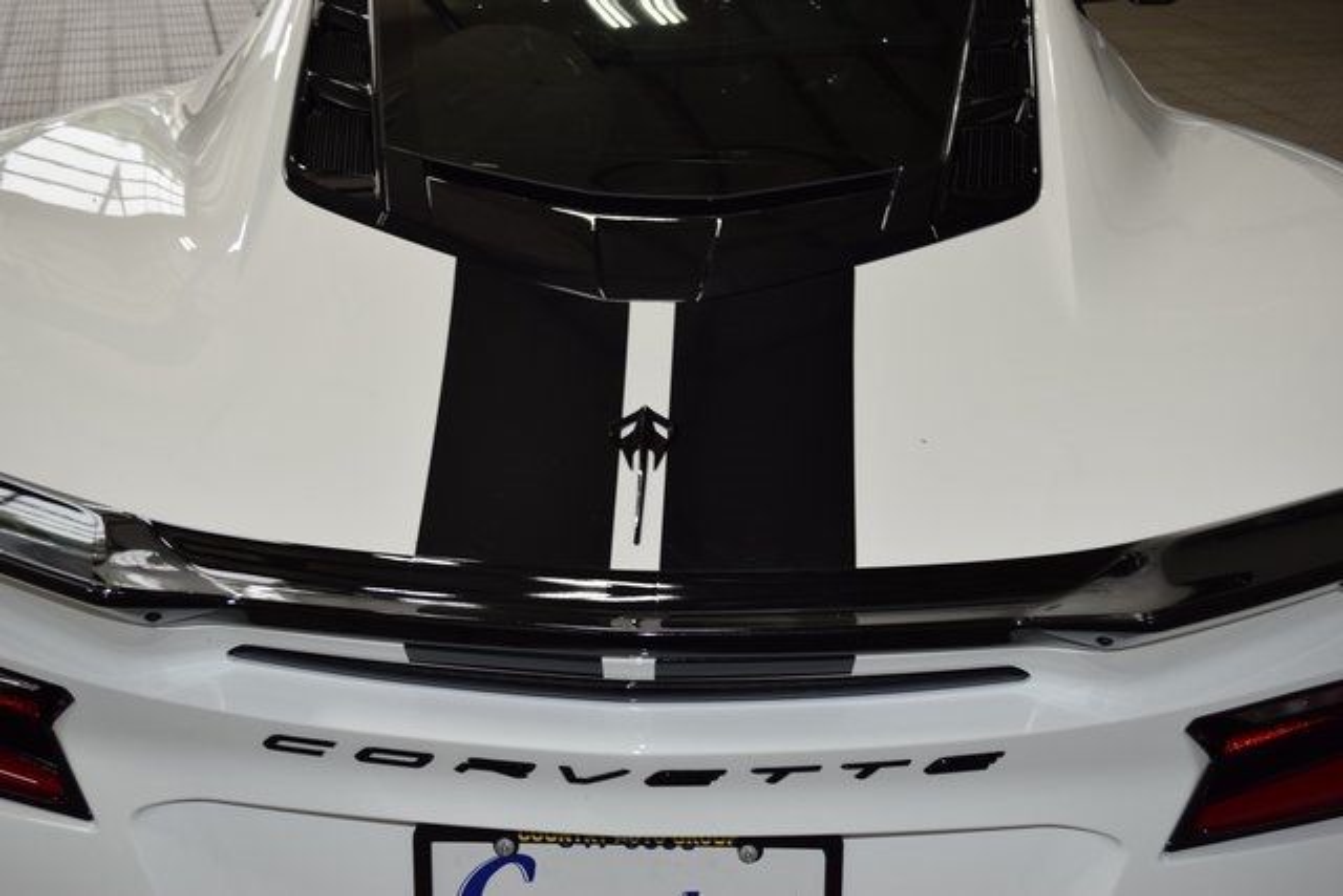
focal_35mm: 48
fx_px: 1791
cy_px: 448
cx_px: 672
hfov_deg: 41.1
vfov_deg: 28.1
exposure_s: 1/125
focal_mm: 32
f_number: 5.6
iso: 560
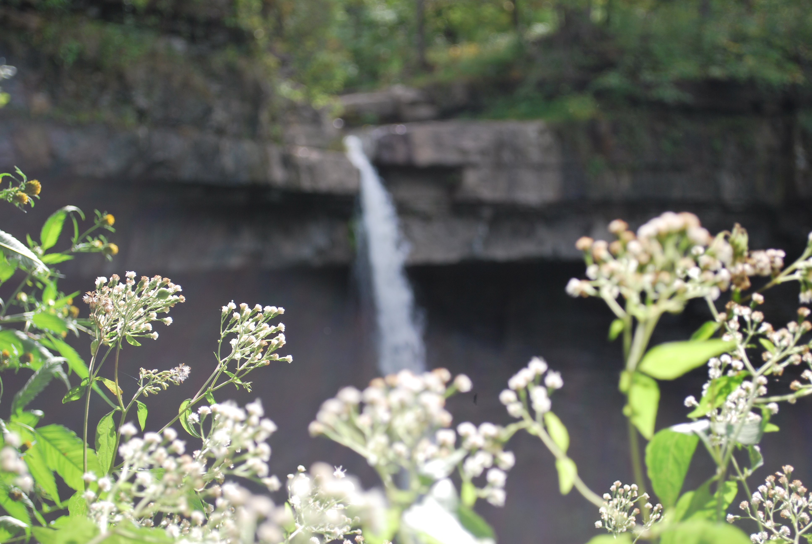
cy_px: 272
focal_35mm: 66
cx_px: 406
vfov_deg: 20.7
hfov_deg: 30.5
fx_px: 1490
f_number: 5.6
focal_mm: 44
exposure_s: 1/125
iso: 110
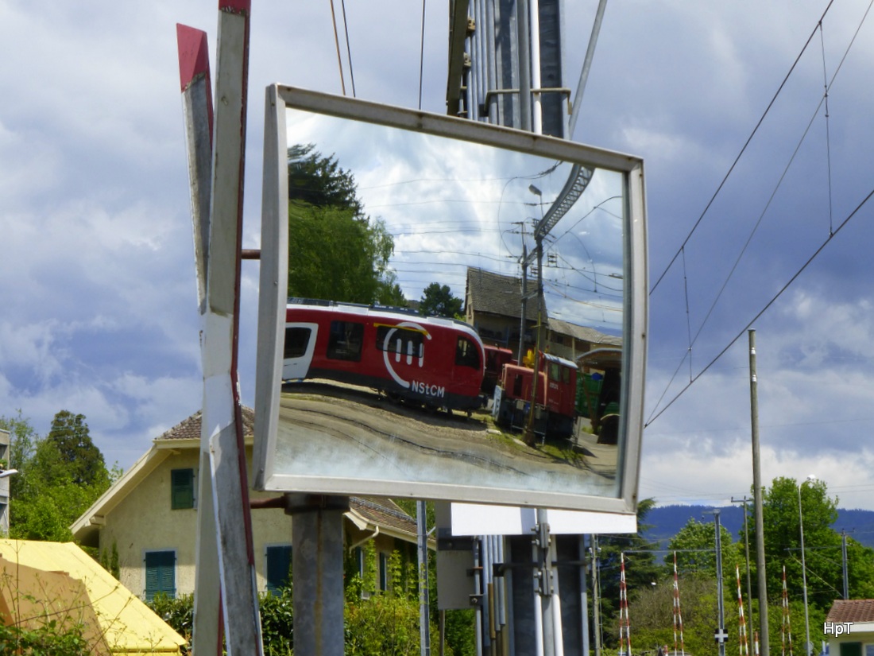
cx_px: 437
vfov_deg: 15.2
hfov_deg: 20.2
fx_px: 2449
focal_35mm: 97
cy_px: 328
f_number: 5.2
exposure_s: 1/640
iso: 100
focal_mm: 16.1
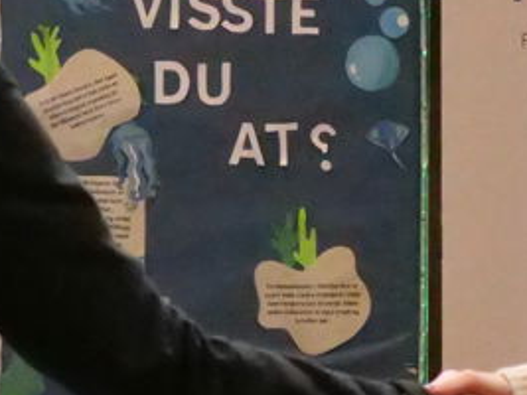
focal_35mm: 163
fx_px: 2480
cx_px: 428
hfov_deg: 12.1
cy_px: 253
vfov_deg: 9.1
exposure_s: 1/500
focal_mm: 16
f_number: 3.2
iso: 12800
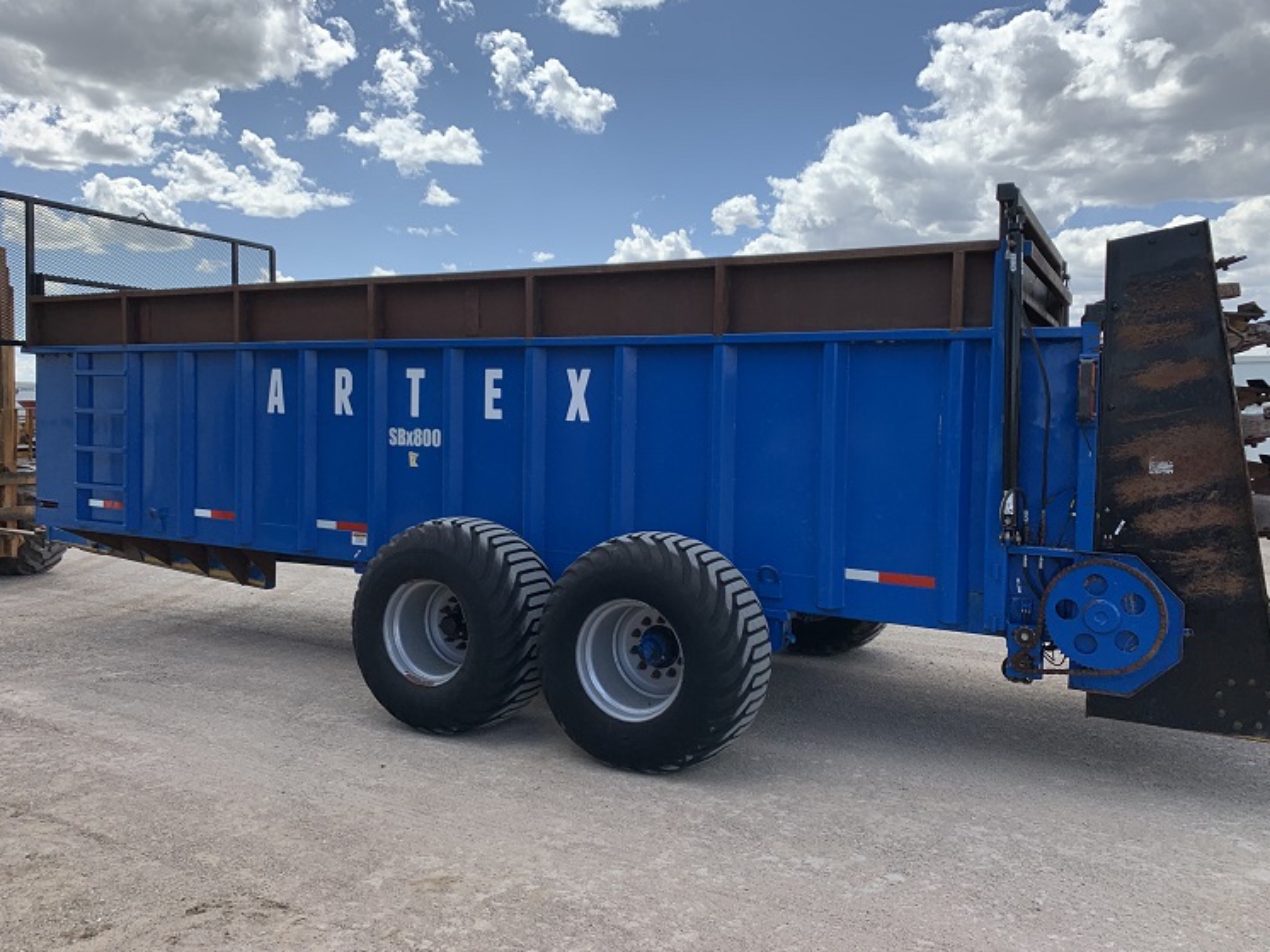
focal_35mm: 27
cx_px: 643
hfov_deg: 65.3
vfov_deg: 51.3
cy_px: 466
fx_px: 990
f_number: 1.8
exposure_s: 1/1585
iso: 25
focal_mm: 4.25
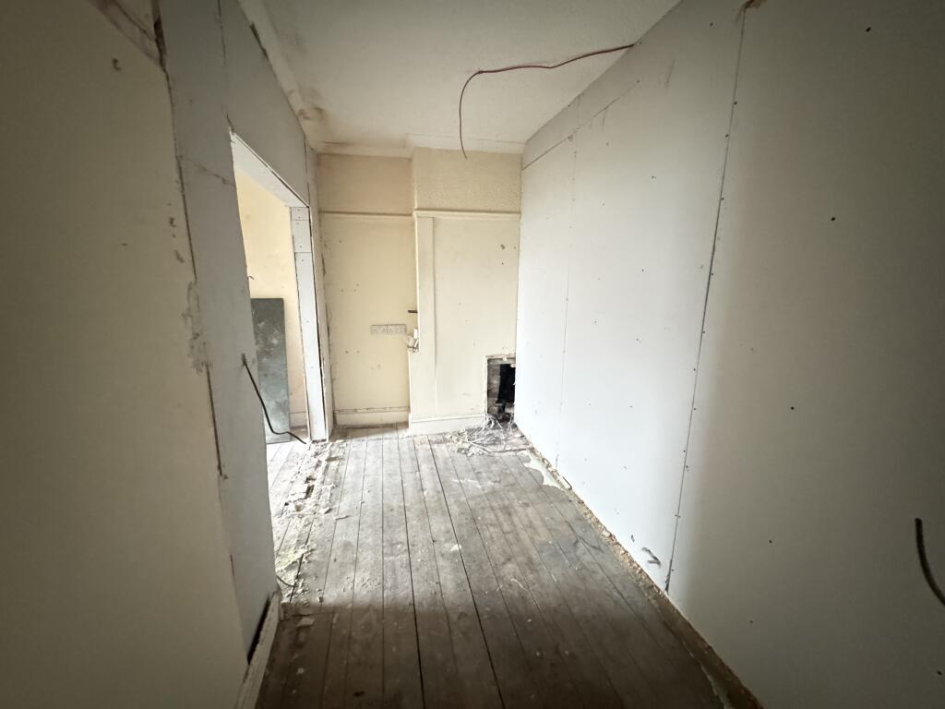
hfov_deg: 102.1
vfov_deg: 85.7
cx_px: 472
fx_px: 382
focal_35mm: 14
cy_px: 354
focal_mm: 2.22
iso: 1600
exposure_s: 1/38
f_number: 2.2
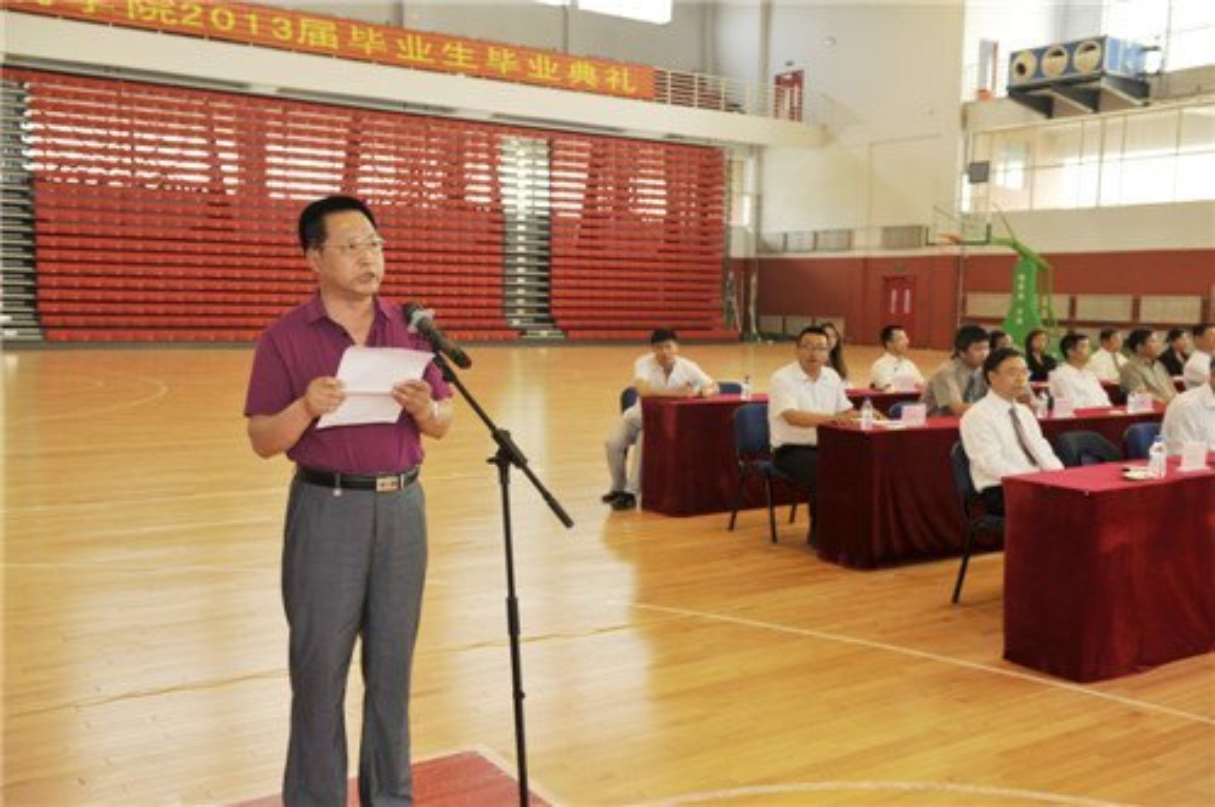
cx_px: 608
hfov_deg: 54.5
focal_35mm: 35
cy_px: 404
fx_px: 1180
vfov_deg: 37.8
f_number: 5
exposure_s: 1/60
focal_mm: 35
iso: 200
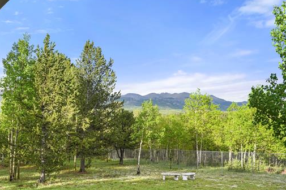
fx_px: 302
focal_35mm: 38
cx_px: 105
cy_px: 115
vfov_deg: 34.9
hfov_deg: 50.2
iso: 400
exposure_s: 1/400
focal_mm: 30
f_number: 8
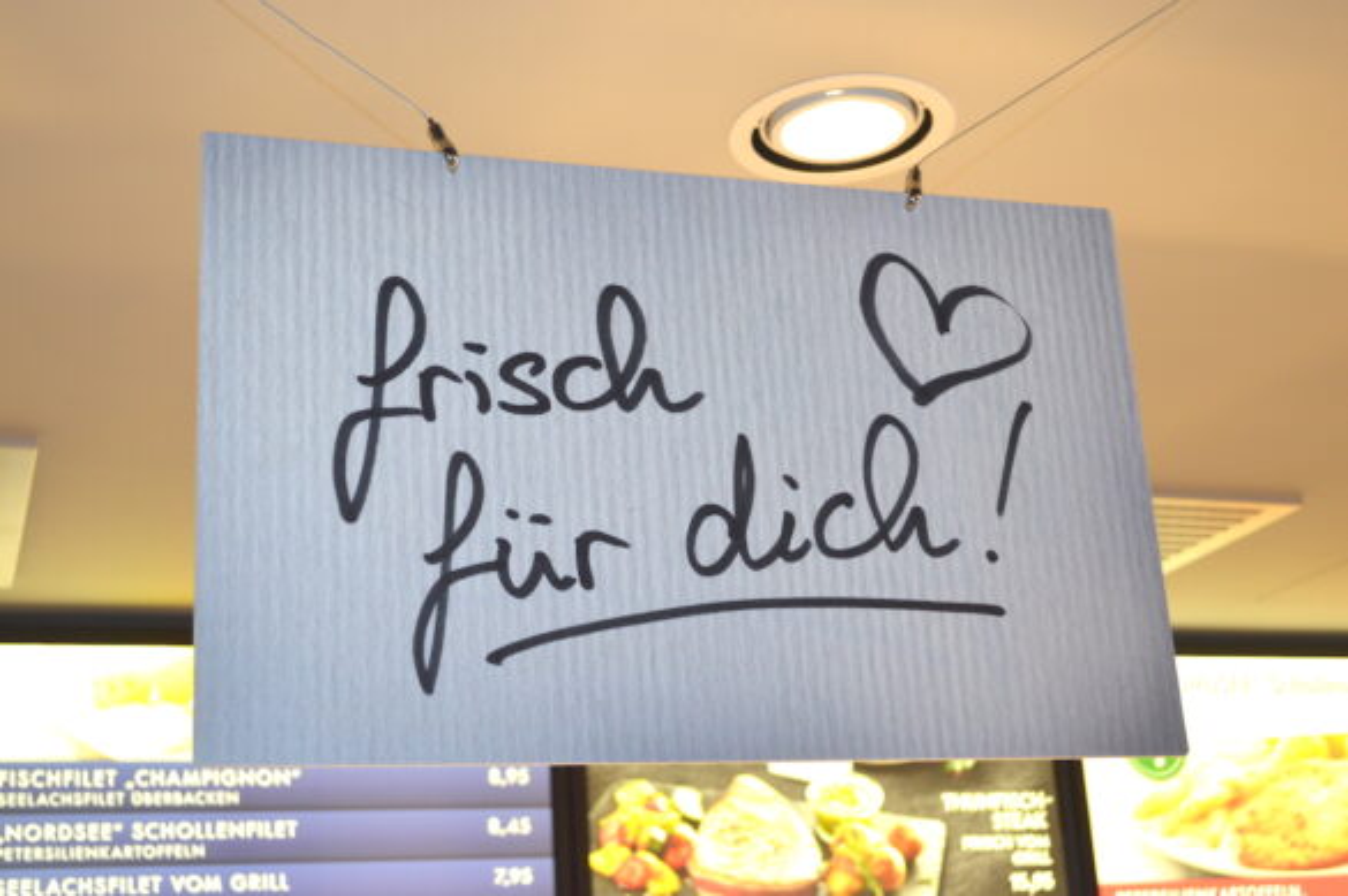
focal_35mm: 51
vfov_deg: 26.4
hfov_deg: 38.9
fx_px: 1908
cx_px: 674
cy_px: 448
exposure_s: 1/60
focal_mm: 34
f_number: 5
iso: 400
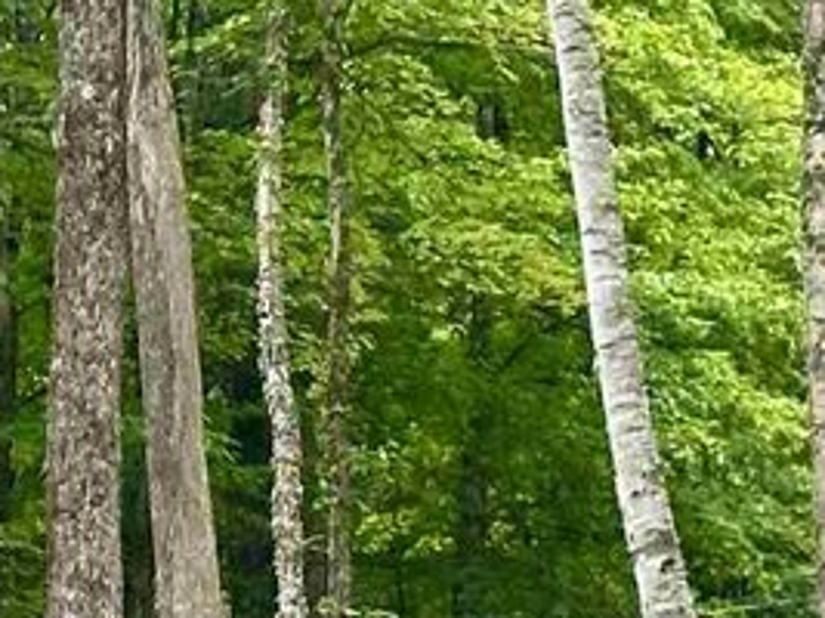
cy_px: 686
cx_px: 290
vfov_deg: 5.1
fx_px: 6861
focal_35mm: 288
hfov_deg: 6.9
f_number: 1.78
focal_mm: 6.86
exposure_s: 1/289
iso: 64
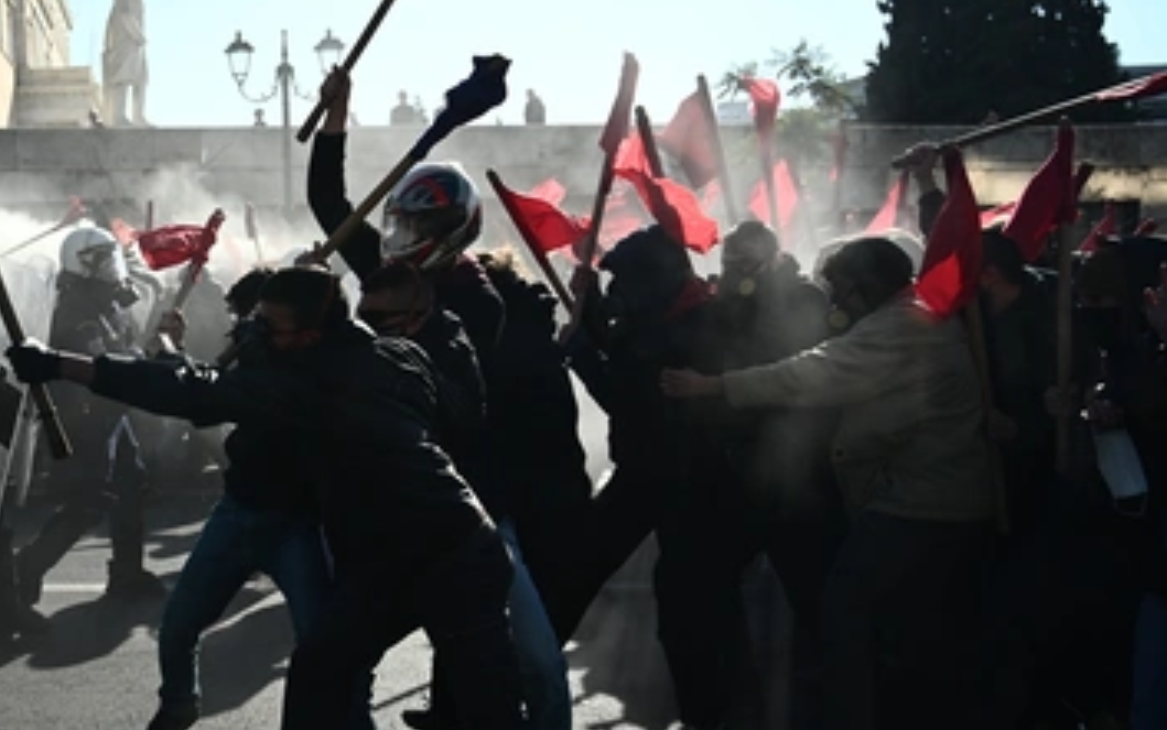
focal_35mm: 45
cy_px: 457
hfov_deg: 41.4
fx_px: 1432
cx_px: 152
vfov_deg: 28.5
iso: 800
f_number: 4
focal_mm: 24
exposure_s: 1/10000
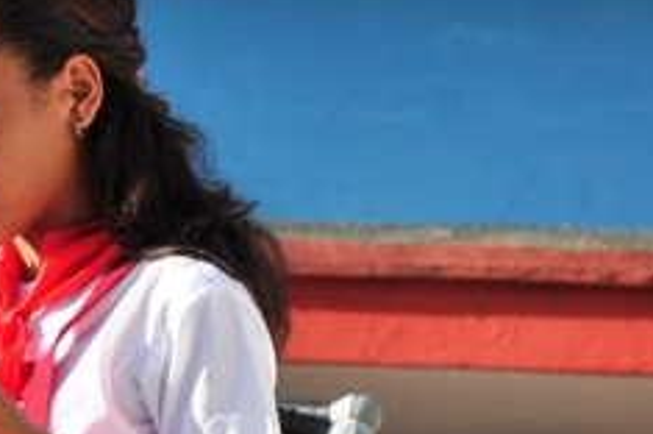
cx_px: -42
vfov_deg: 3.1
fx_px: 7988
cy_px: 287
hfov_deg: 4.7
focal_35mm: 441
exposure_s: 1/500
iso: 200
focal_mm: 90
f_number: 5.6
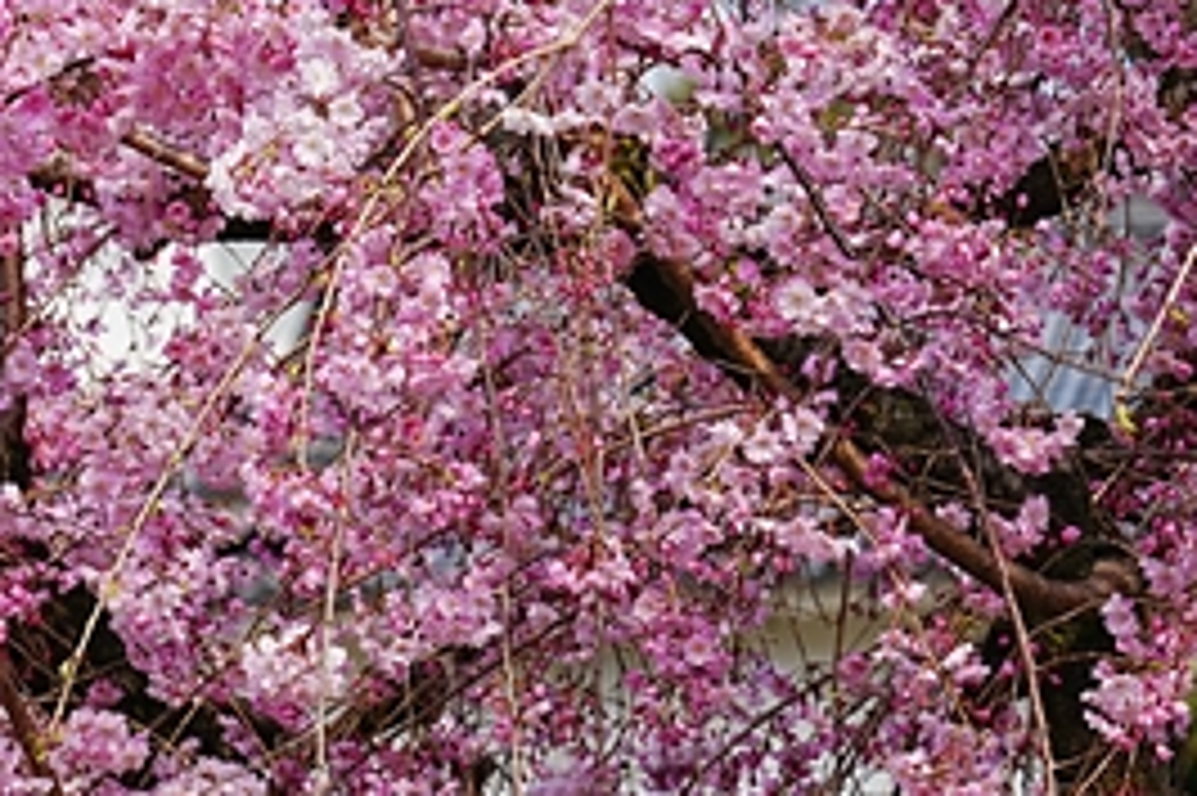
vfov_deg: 4.3
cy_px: 97
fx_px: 10500
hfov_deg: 6.5
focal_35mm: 316
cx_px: 54
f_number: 7.1
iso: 100
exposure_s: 1/400
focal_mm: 105
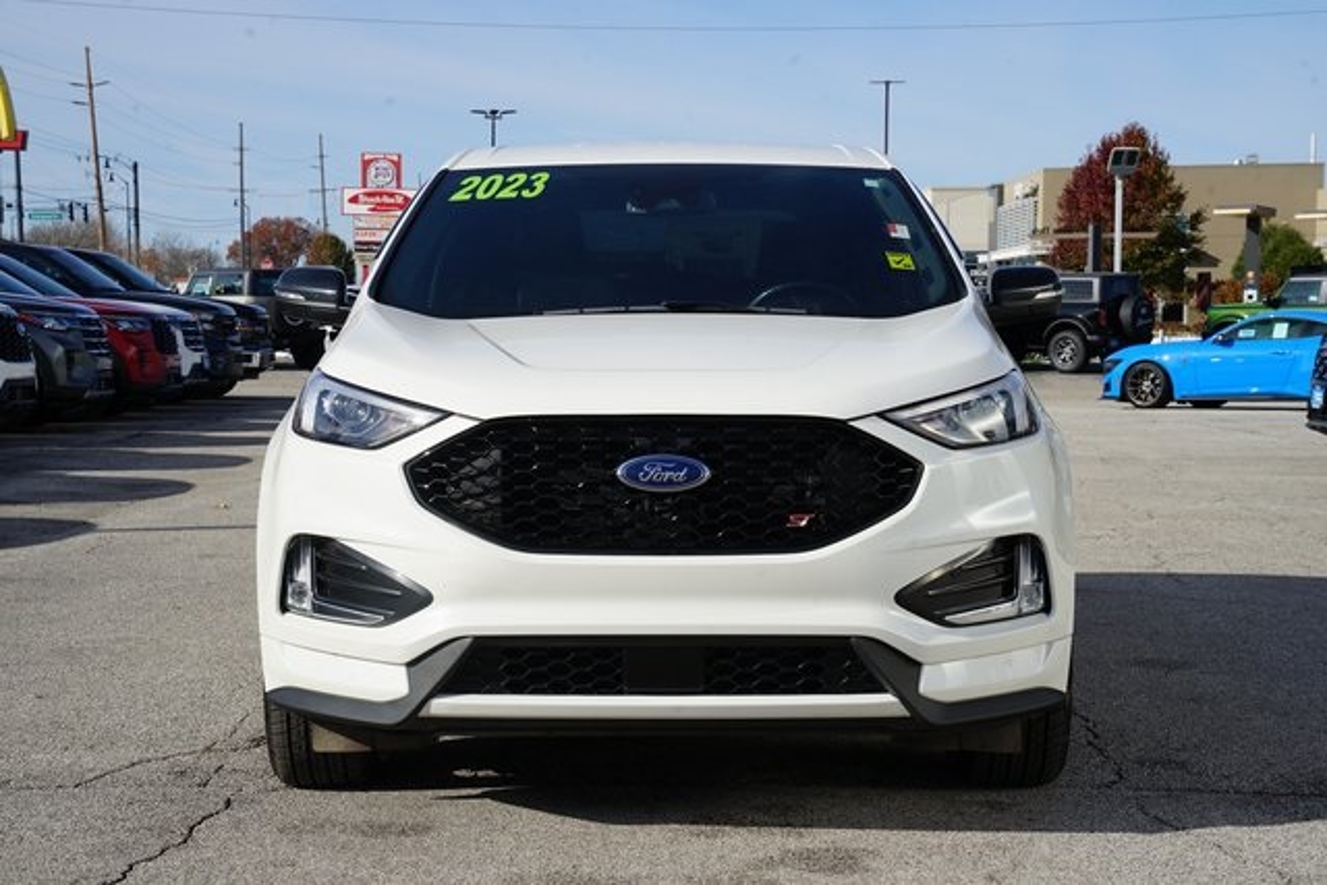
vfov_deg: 20.3
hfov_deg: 30.1
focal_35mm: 67
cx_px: 664
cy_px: 442
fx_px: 2470
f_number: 14
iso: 100
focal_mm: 67
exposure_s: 1/160
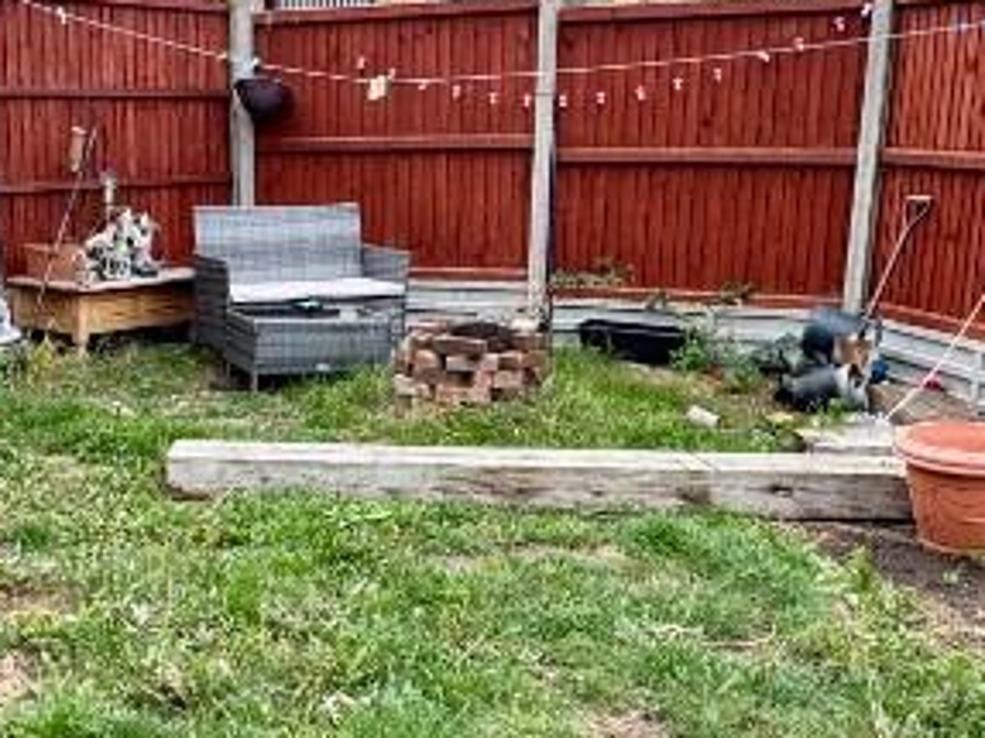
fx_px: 1422
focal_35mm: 50
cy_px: 474
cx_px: 281
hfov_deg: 37.5
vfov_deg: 28.9
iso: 50
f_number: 2.2
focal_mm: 2.22
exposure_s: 1/99
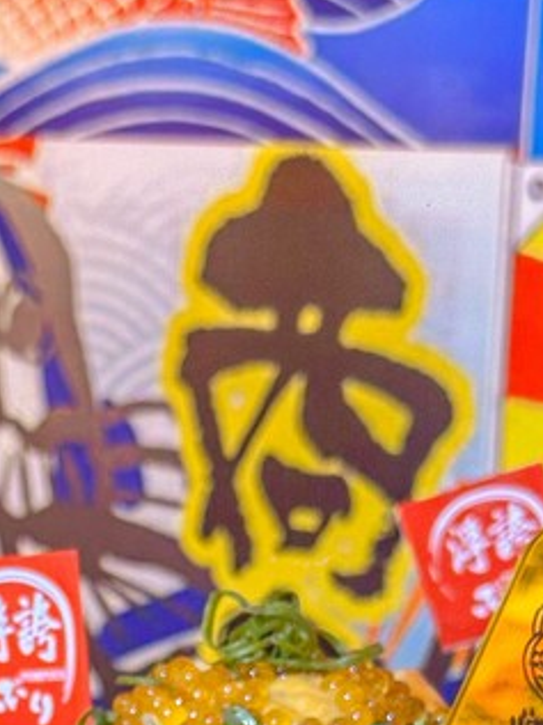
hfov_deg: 11.4
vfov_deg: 14.7
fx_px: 2698
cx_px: -6
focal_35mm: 129
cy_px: 904
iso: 200
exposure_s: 1/40
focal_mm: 6.86
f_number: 1.8
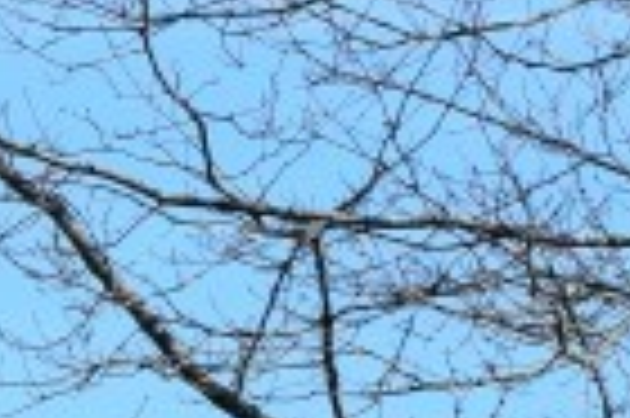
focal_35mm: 605
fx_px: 10569
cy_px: 1306
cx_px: -1562
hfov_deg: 3.3
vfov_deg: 2.2
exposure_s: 1/500
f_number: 11
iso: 320
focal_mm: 55
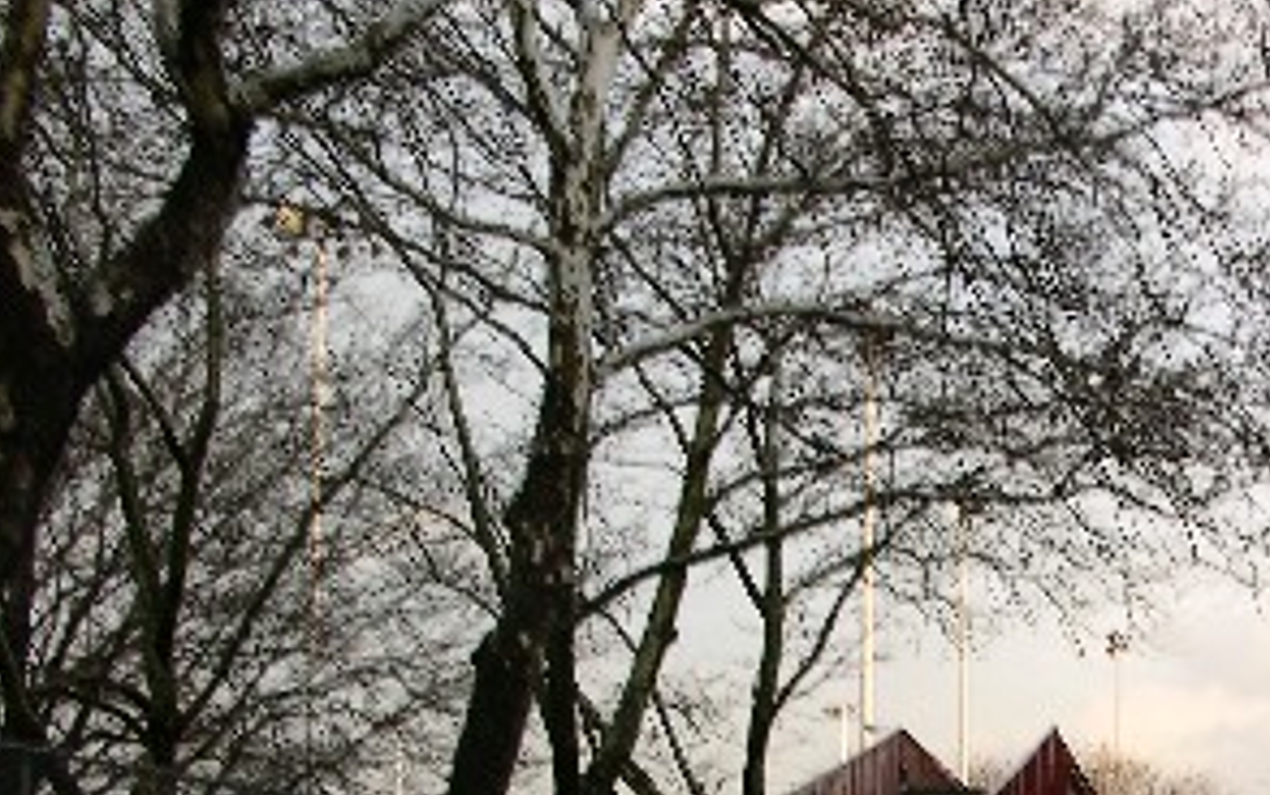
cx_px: 1130
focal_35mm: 74
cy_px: 851
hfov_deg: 26.9
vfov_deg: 17.1
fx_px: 2562
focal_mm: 8.9
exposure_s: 1/55.9
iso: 50
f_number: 5
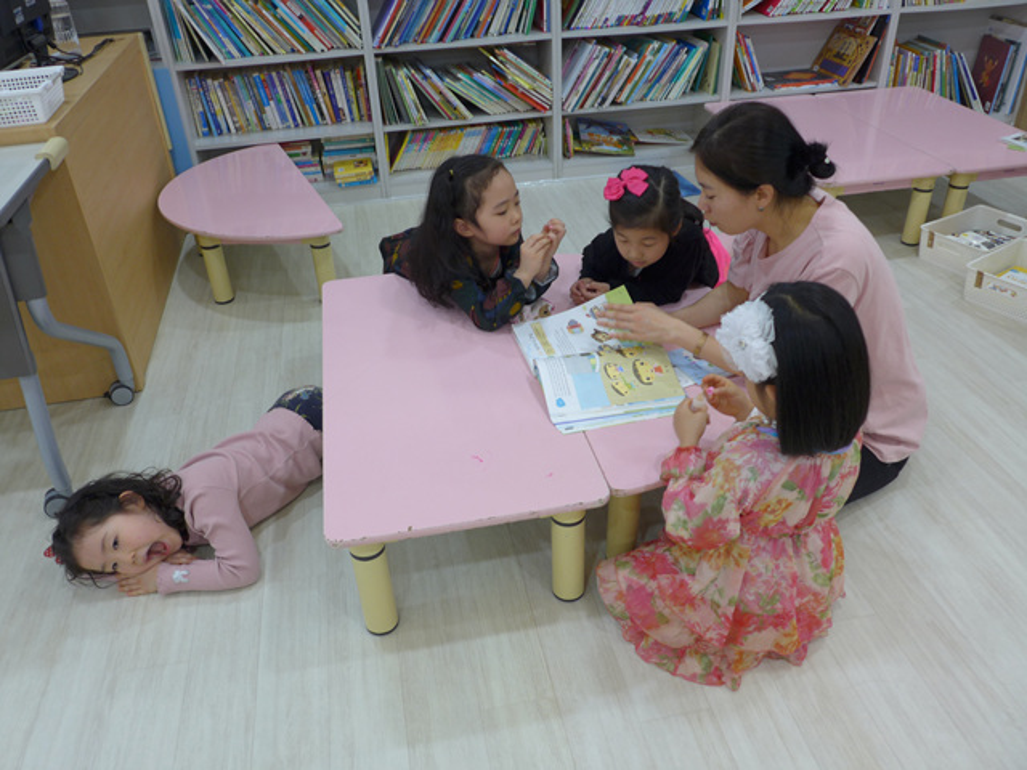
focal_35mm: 28
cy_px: 385
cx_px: 514
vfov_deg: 49.7
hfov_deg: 63.4
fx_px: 831
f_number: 1.5
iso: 80
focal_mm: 5.5
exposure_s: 1/100
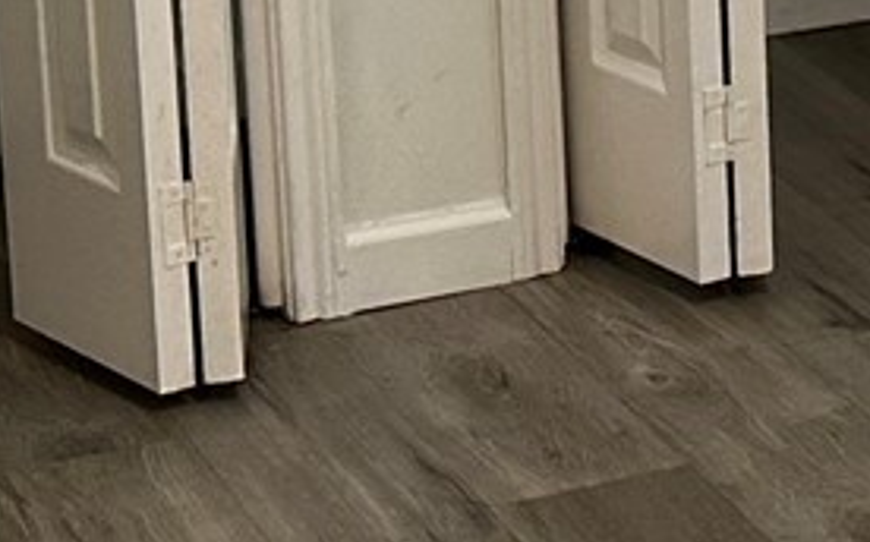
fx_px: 4478
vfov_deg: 6.8
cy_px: -413
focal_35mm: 189
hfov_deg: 10.4
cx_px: 1630
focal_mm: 6.86
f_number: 1.78
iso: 125
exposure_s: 1/120
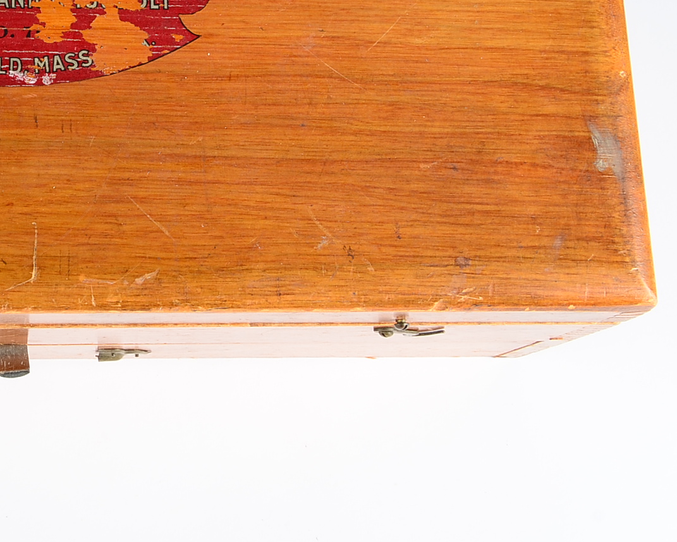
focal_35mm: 84
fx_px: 1683
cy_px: 54
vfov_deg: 18.0
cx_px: 20
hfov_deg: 22.0
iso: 100
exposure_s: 1/160
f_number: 13
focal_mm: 26
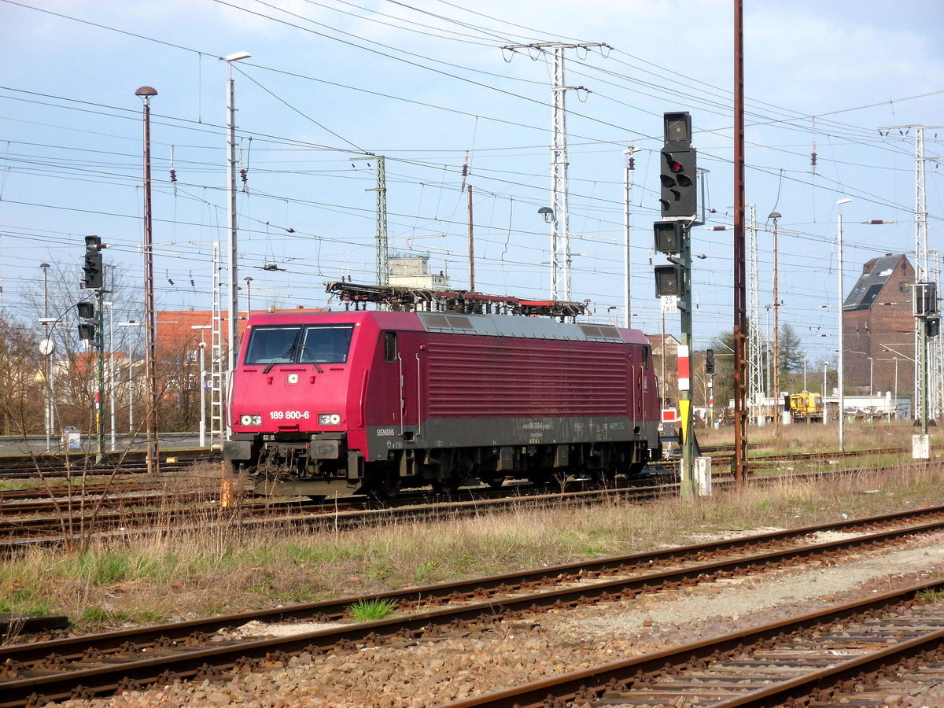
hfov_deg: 16.3
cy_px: 354
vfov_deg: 12.2
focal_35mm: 121
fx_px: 3300
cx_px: 472
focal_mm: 21.6
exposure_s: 1/189
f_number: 5.8
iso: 100
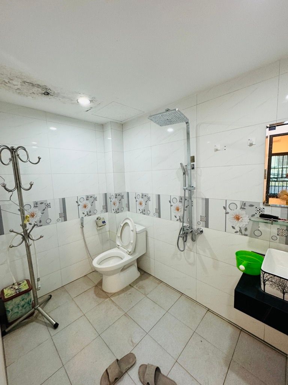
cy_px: 192
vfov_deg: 102.1
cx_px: 144
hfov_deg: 85.7
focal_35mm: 14
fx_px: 155
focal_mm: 2.22
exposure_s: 1/50
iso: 200
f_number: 2.2
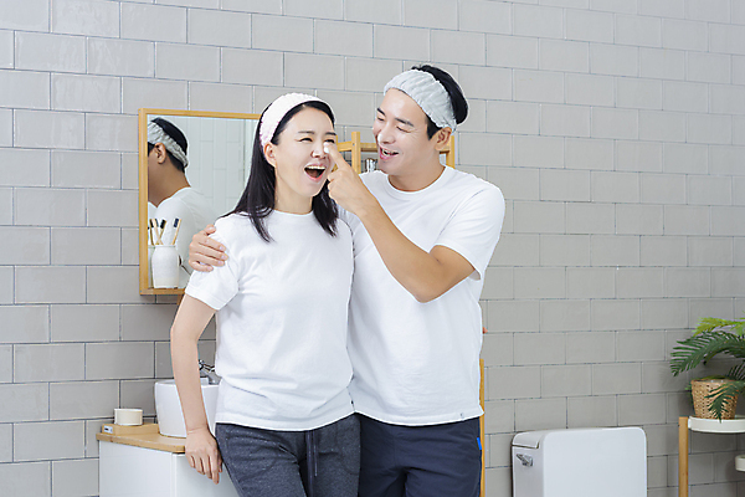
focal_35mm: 85
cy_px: 248
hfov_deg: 23.9
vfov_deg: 16.1
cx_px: 372
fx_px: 1759
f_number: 5.6
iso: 100
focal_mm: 85
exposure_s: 1/125
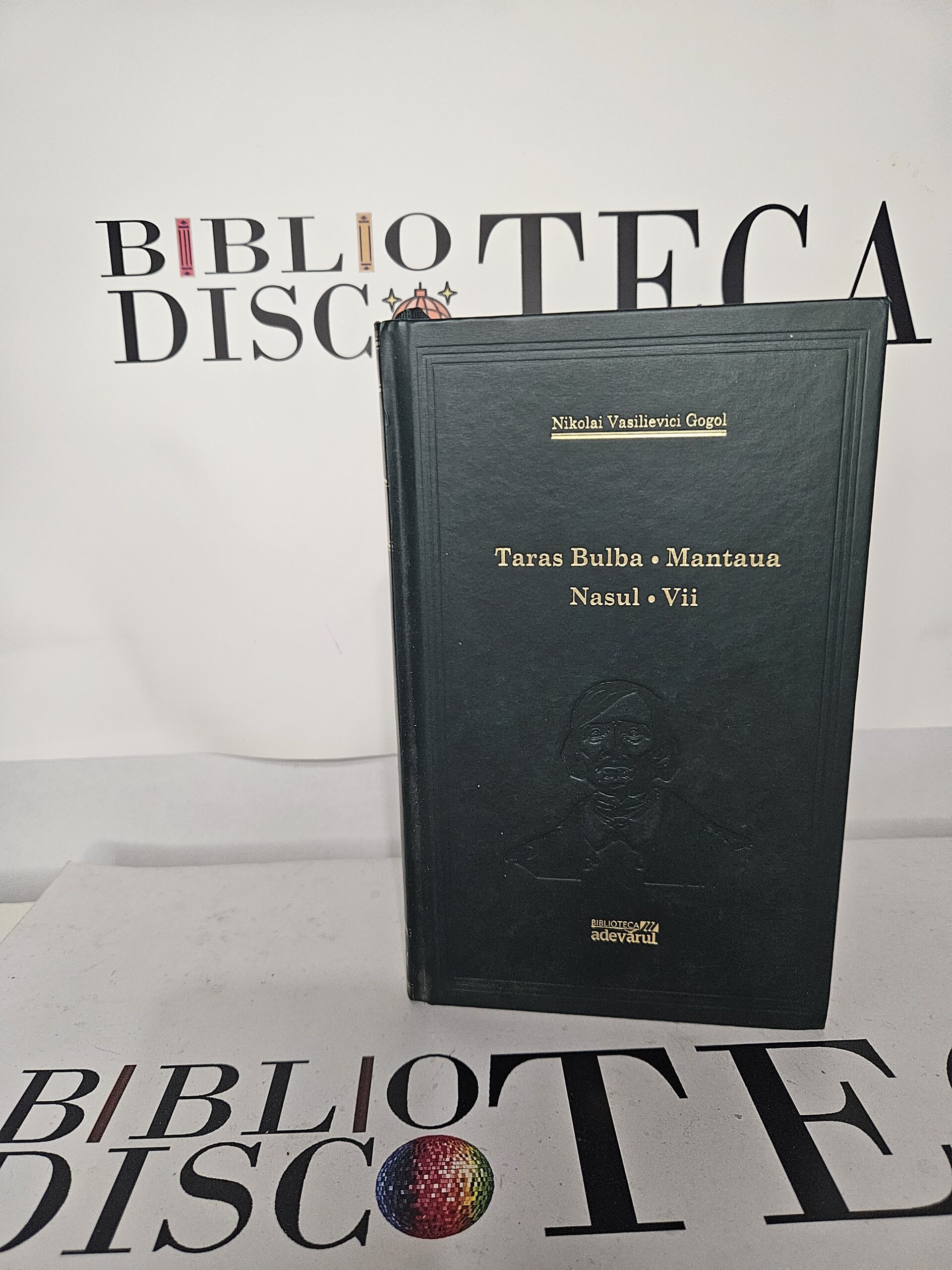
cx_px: 476
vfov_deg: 73.9
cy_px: 635
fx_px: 843
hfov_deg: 58.9
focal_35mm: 23
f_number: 1.8
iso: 500
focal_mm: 5.4
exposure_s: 1/142
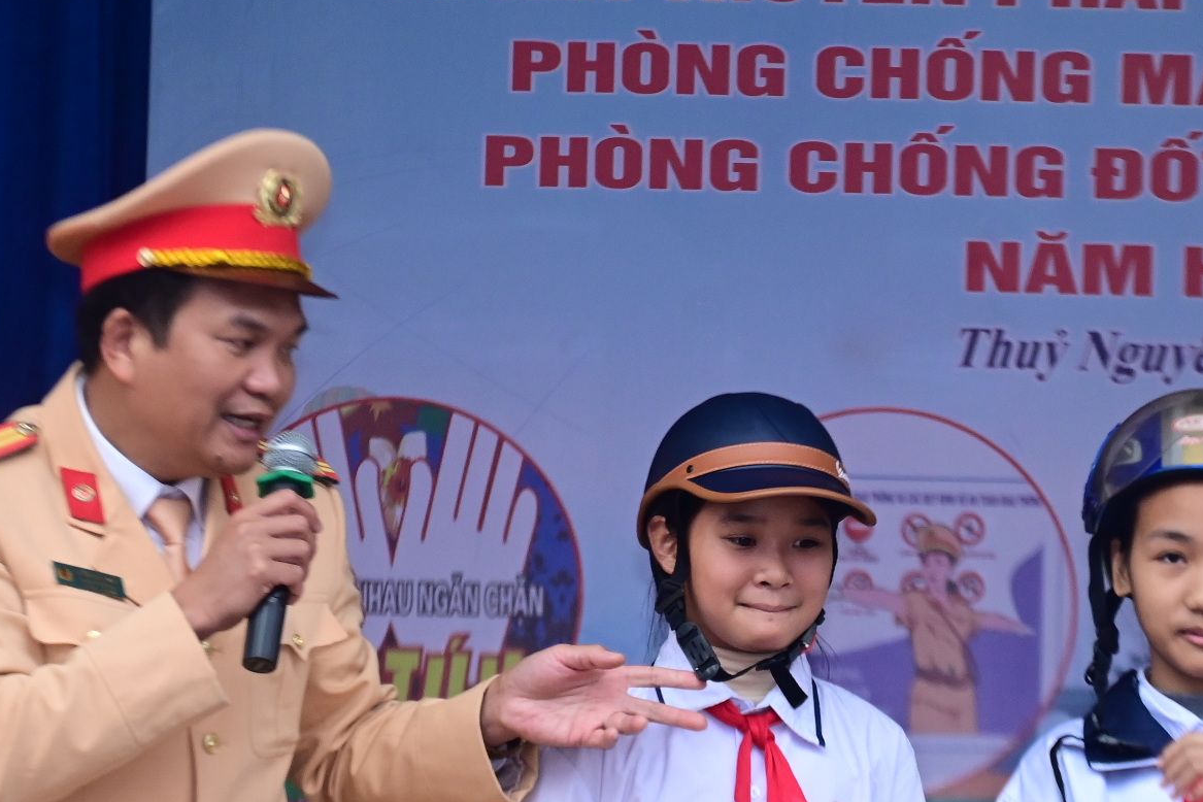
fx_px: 11829
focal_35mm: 354
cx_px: 722
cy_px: 465
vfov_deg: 3.9
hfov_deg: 5.8
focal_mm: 140
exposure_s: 1/200
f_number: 5.6
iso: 1250
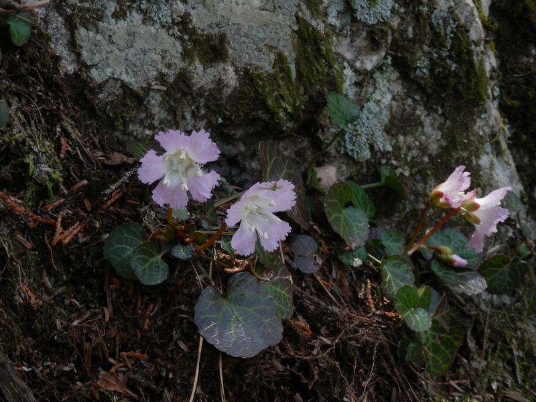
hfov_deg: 17.0
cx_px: 268
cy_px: 201
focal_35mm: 116
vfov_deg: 12.8
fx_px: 1796
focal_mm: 20.9
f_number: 5.2
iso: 200
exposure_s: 1/100
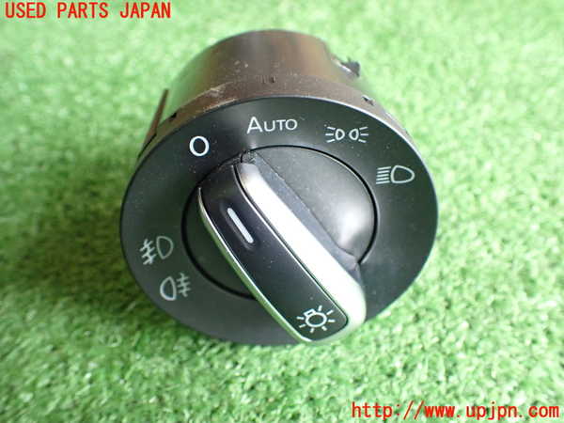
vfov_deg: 46.8
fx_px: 489
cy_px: 212
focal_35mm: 30
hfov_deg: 60.0
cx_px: 282
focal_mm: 5.4
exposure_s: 1/60
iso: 800
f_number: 2.3
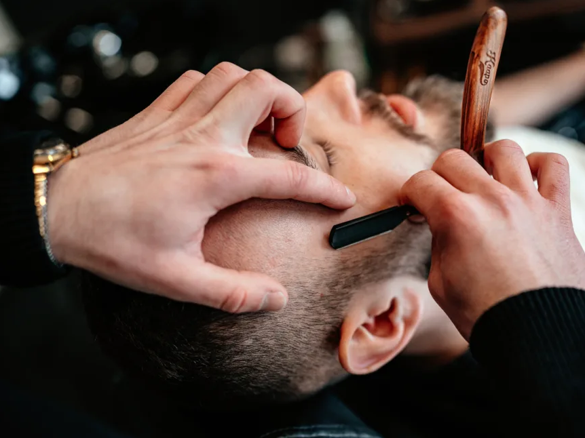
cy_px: 220
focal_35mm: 40
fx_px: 676
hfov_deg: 46.6
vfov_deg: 35.9
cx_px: 346
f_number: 1.7
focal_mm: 35
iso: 400
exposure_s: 1/500
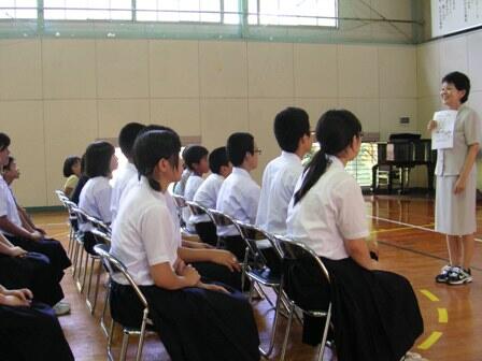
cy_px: 180
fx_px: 515
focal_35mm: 37
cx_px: 241
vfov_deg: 38.7
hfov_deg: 50.1
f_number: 2.8
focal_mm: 6.1
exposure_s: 1/20
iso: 100
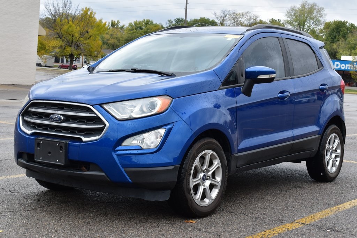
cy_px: 119
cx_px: 178
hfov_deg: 33.4
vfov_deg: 22.6
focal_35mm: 60
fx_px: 595
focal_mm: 40
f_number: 9
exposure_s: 1/100
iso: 400
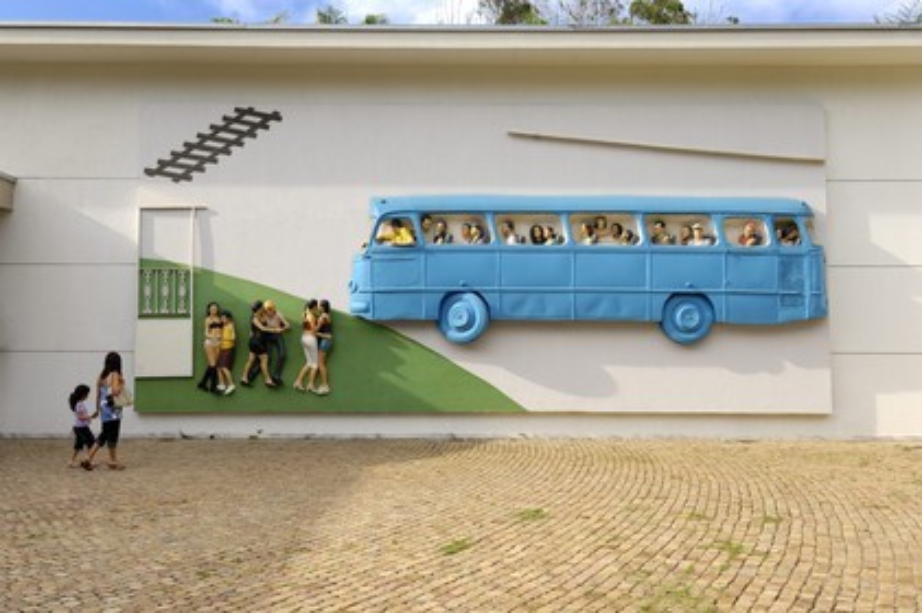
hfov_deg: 57.3
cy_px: 306
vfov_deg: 39.9
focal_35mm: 33
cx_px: 461
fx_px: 844
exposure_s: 1/80
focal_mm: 22
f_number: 10
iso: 100
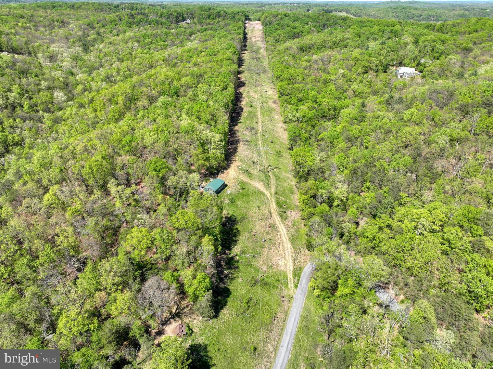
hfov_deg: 71.6
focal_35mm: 24
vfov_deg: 56.8
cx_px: 246
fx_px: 342
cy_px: 184
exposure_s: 1/1250
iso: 100
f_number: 2.8
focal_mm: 12.3
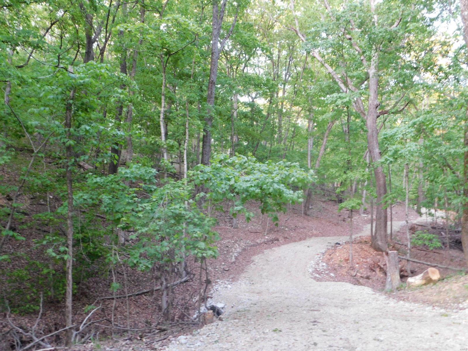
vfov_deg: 46.8
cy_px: 176
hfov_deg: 60.0
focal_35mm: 30
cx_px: 234
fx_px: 406
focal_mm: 5.3
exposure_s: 1/8
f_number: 3.2
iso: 450
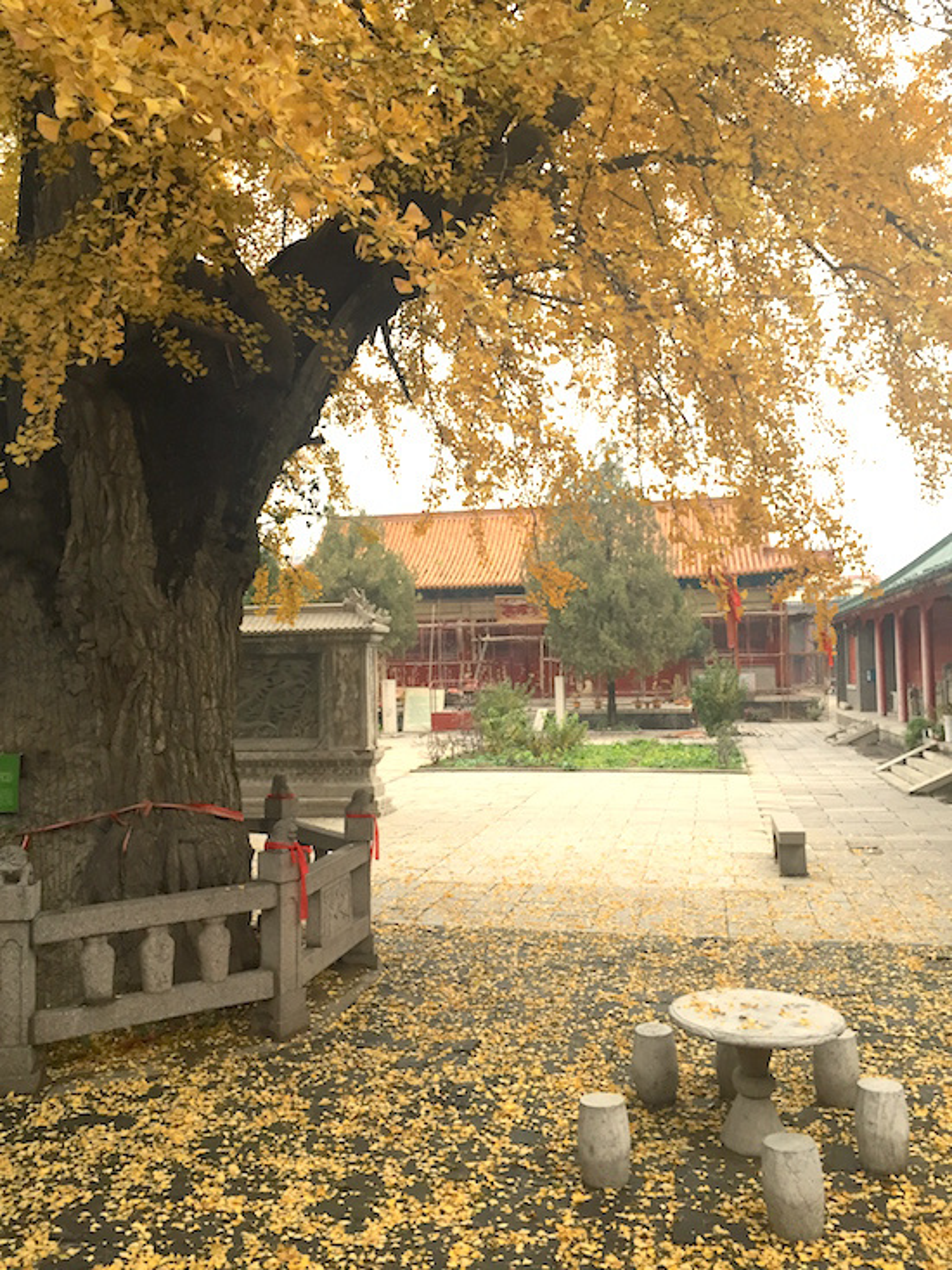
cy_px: 635
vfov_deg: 61.7
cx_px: 476
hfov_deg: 48.2
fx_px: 1063
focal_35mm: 29
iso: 80
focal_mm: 4.15
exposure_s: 1/33
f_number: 2.2
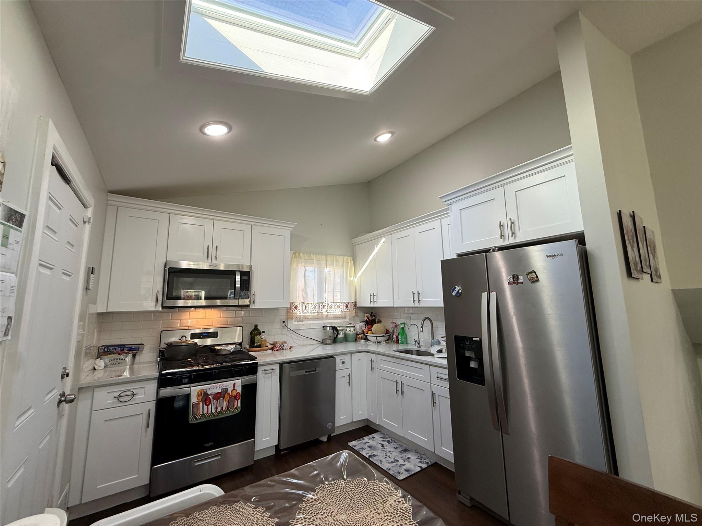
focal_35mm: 14
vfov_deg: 85.7
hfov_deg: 102.1
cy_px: 263
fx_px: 284
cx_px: 351
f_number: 2.2
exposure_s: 1/120
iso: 160
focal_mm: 2.22
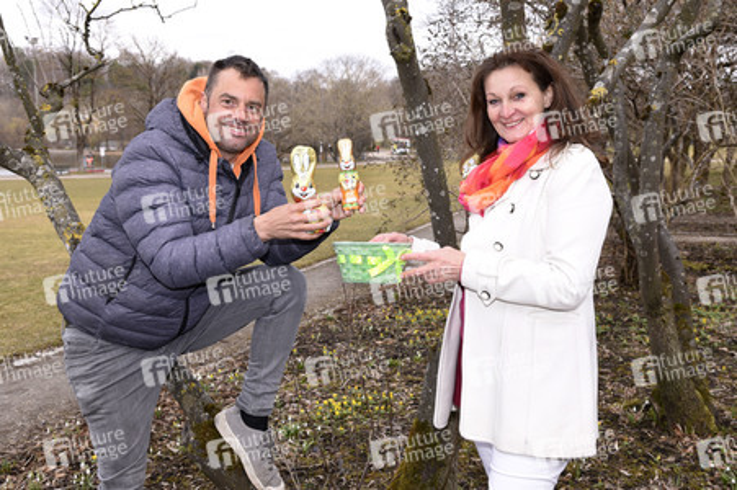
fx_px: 818
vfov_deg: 33.4
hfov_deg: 48.5
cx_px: 368
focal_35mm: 40
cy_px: 245
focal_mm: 40
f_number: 8
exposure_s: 1/160
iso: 250
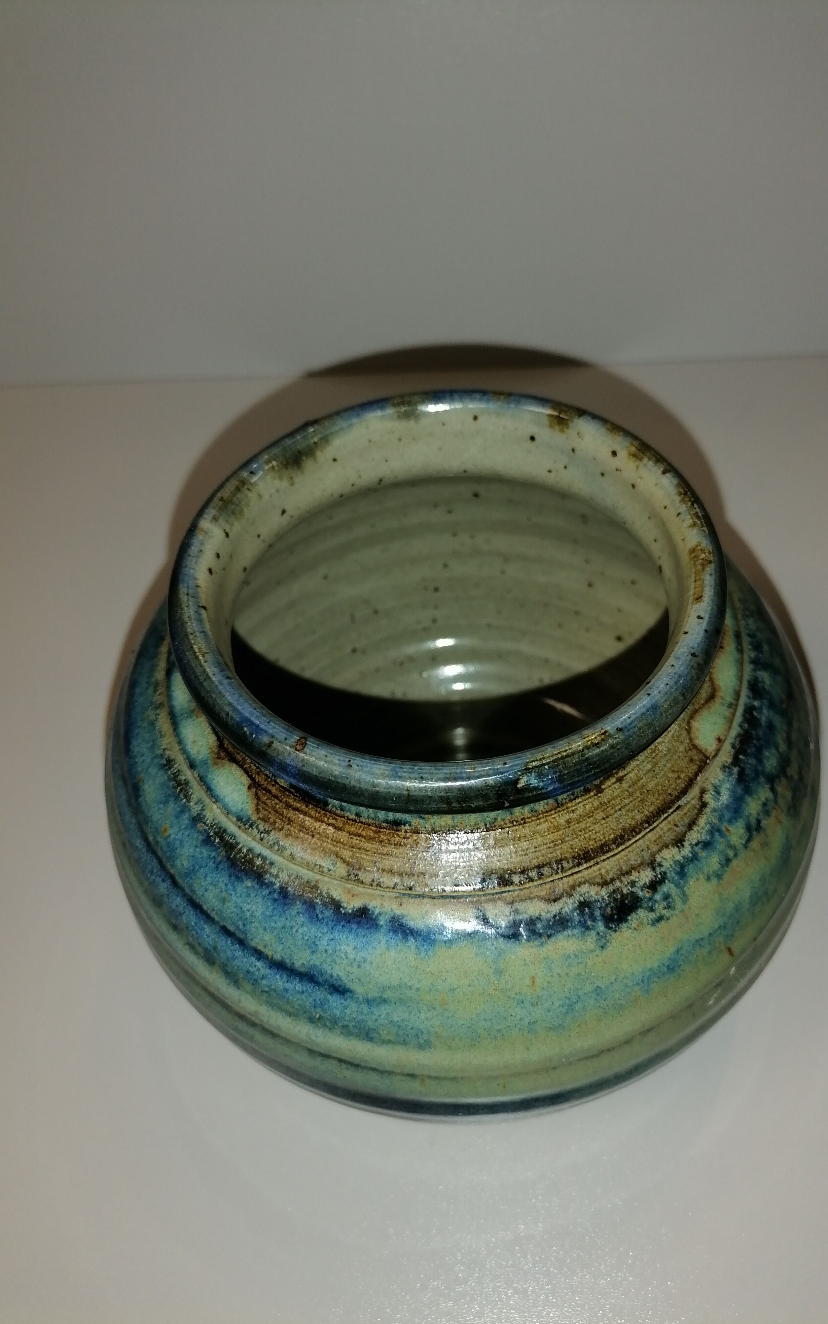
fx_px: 1011
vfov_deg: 66.5
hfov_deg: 44.5
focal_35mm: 28
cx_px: 455
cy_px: 665
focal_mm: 5.4
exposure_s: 1/100
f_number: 1.8
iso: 64
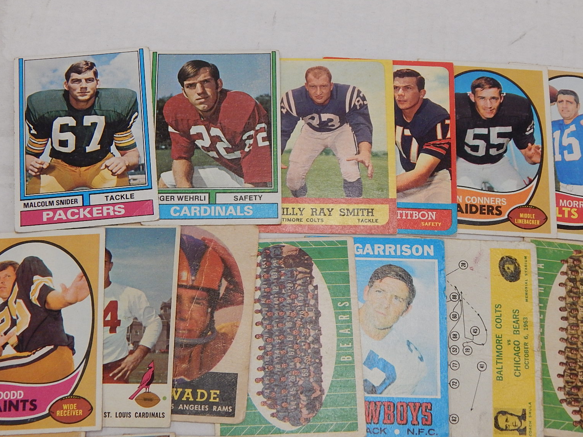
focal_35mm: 57
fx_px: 960
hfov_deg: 33.8
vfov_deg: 25.7
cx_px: 304
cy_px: 207
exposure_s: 1/100
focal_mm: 9.7
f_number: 3.8
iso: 400
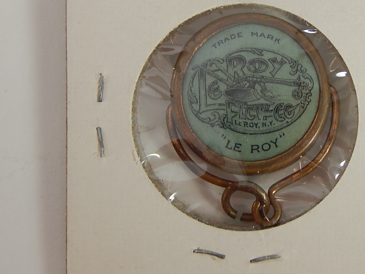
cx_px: 233
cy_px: 103
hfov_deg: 8.3
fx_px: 2521
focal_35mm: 239
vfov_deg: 6.2
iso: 140
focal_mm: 32.8
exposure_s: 1/30
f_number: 5.3
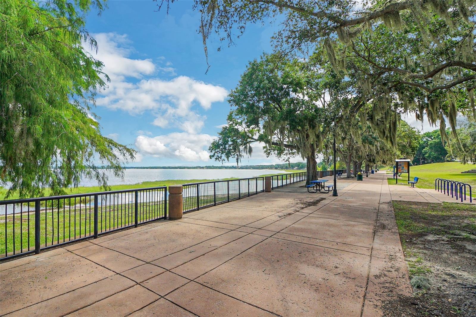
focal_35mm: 15
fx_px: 198
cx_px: 238
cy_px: 158
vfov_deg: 77.3
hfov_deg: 100.4
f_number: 9
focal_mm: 10
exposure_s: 1/400
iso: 320
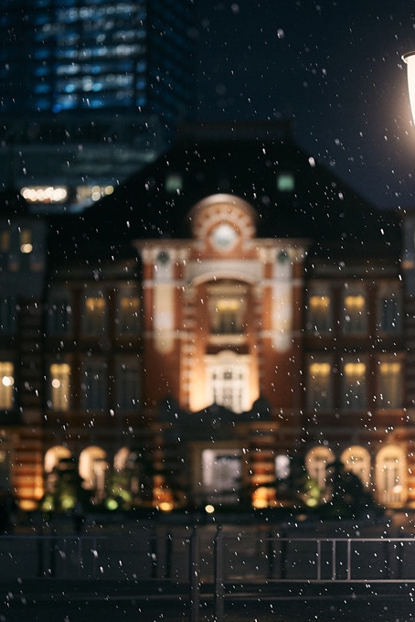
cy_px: 310
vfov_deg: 16.0
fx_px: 2211
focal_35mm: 128
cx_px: 265
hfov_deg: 10.7
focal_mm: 85
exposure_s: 1/80
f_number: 1.4
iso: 250
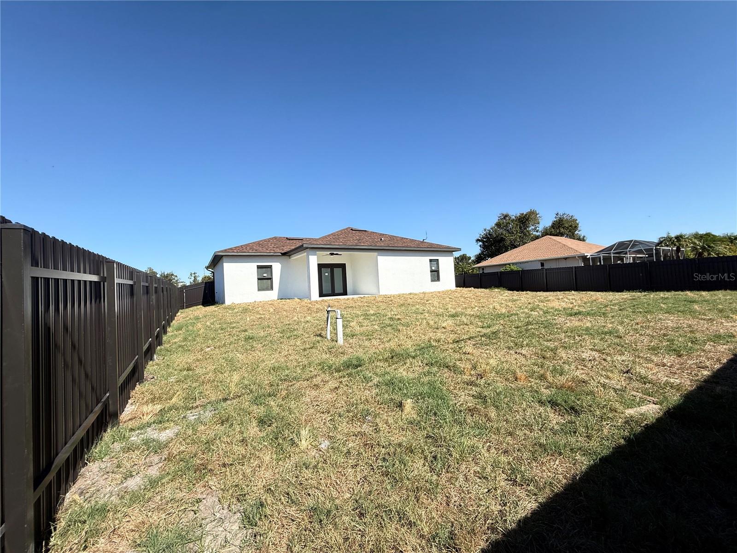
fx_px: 298
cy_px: 276
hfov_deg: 102.1
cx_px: 368
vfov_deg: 85.7
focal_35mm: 14
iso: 50
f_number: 2.2
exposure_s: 1/1497
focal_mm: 2.22
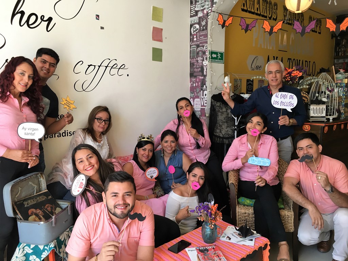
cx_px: 174
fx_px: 292
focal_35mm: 29
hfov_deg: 61.7
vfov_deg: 48.2
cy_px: 130
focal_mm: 4.15
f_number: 2.2
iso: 25
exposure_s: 1/40
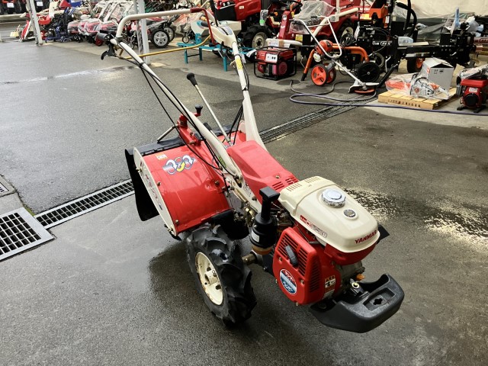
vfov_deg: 49.7
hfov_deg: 63.4
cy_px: 183
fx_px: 395
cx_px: 244
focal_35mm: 28
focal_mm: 3.99
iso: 100
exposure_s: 1/50
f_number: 1.8
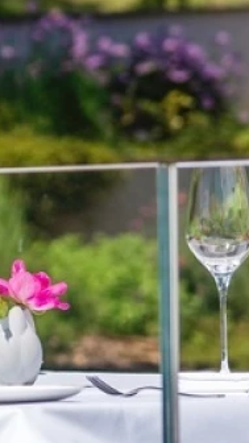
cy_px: 19
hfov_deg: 4.0
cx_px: -289
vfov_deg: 7.3
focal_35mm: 296
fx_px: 3474
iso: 100
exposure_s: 1/2500
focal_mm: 50
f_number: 2.5
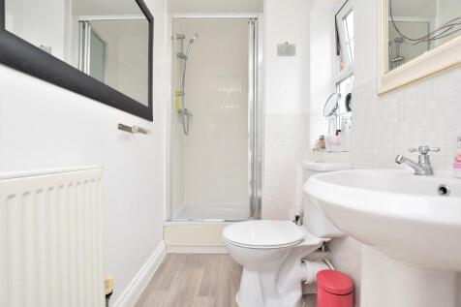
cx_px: 230
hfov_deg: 100.4
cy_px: 154
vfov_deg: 77.3
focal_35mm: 15
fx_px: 192
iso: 800
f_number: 5.6
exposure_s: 1/200
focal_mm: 10
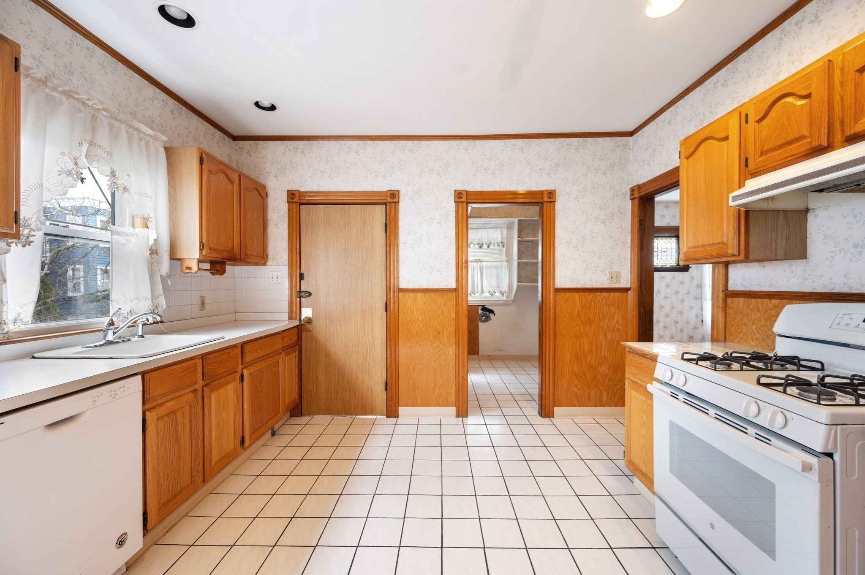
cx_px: 432
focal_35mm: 14
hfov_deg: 104.3
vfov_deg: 81.1
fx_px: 336
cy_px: 288
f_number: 7.1
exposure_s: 1/6
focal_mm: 14
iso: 500
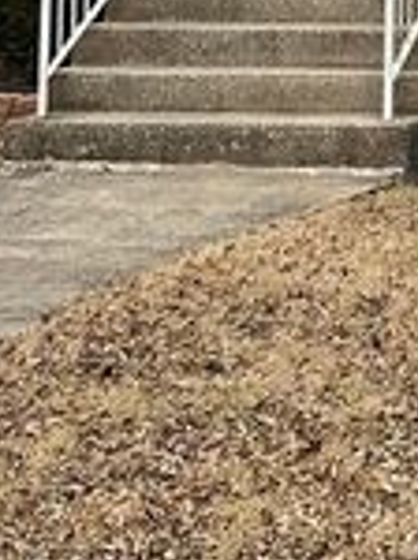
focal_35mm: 129
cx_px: 601
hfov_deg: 11.1
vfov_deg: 14.3
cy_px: -274
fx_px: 2083
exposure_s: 1/1076
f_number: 1.8
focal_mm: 3
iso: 25
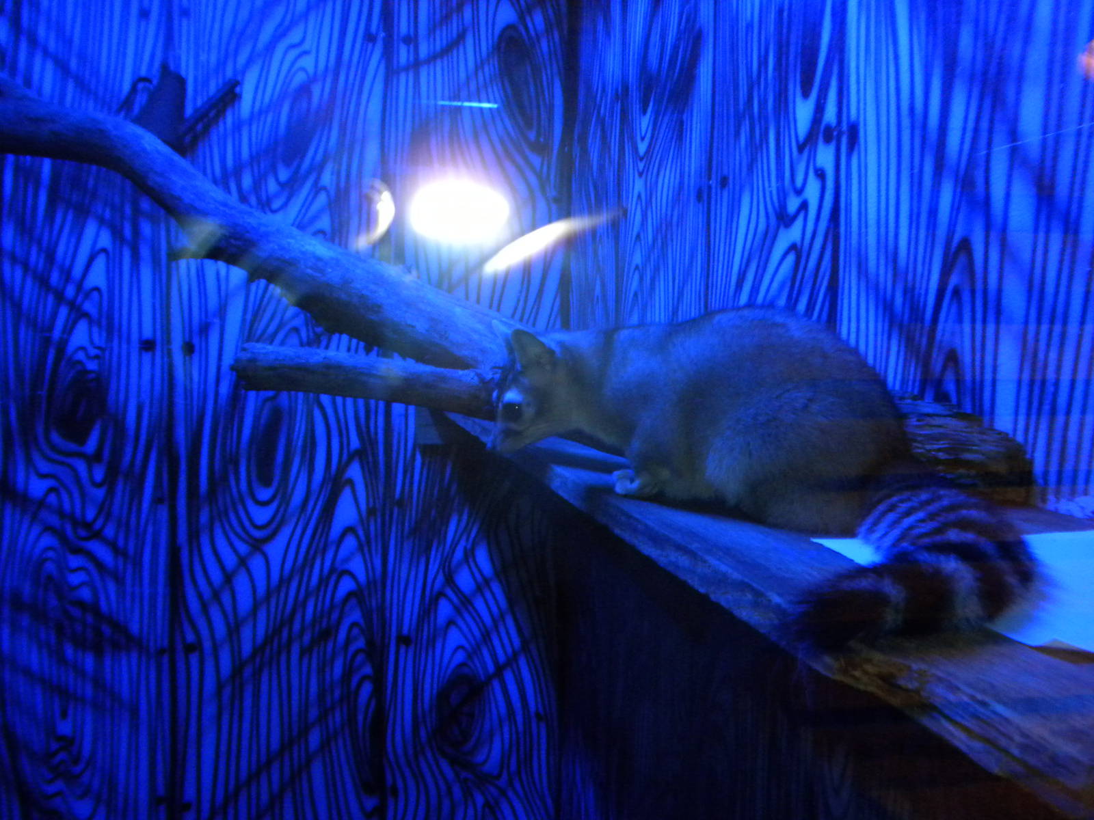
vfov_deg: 38.7
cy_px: 410
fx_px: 1169
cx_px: 547
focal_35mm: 37
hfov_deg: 50.1
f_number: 3.5
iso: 400
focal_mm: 6.6
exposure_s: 1/4
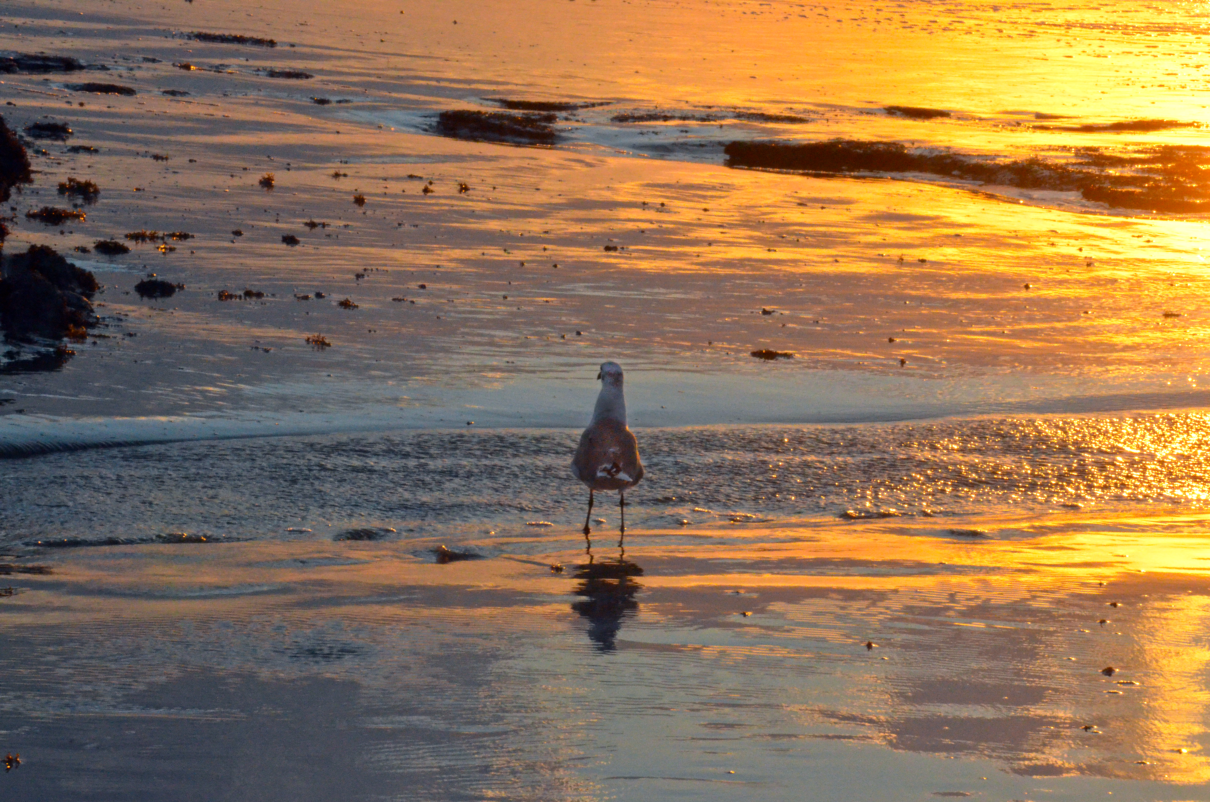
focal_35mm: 202
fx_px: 6792
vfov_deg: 6.8
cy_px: 401
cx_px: 605
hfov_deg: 10.2
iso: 4000
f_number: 32
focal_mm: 135
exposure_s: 1/400
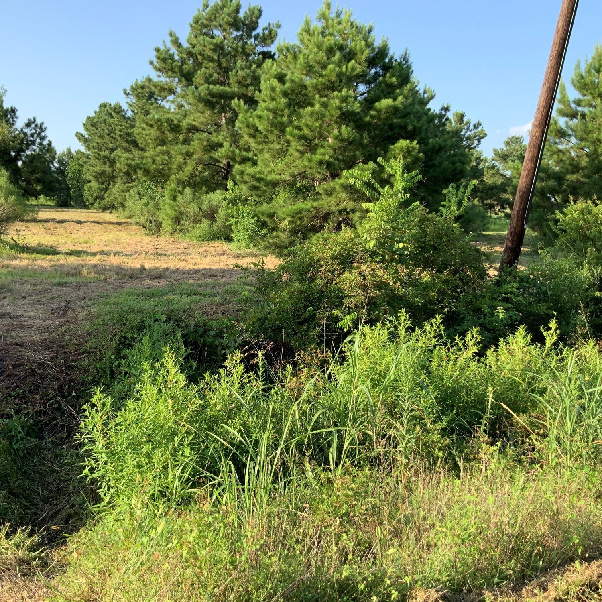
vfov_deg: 47.2
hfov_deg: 47.0
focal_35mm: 35
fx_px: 689
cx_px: 245
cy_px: 295
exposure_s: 1/519
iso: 16
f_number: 1.8
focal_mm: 3
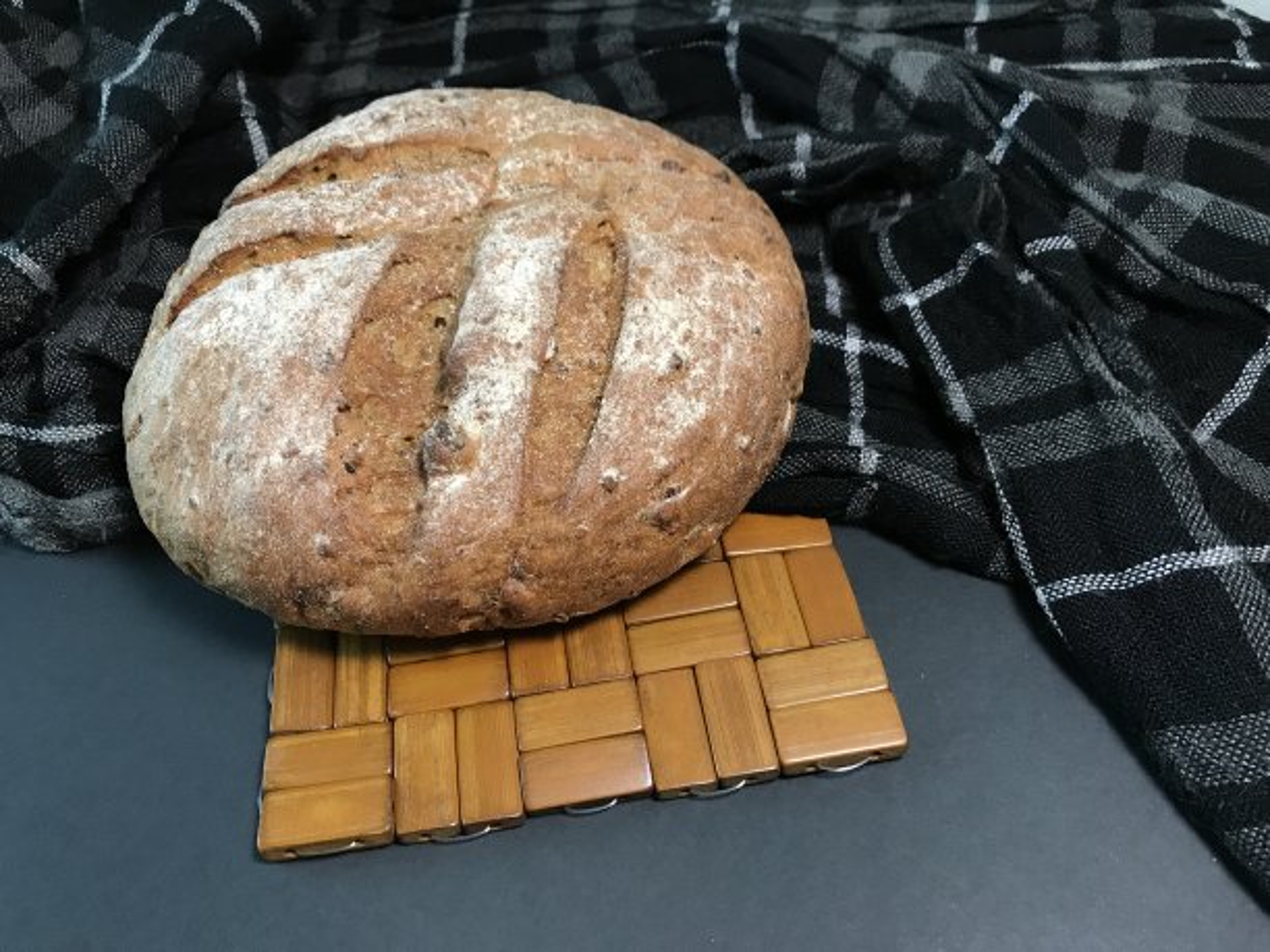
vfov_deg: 49.7
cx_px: 635
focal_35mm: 28
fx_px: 1027
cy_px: 476
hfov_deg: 63.4
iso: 40
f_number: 1.8
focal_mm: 3.99
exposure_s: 1/20
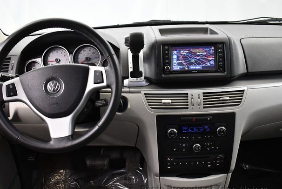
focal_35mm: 38
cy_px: 98
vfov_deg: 35.2
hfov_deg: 50.6
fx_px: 298
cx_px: 134
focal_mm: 18
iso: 3200
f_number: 3.5
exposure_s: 1/125
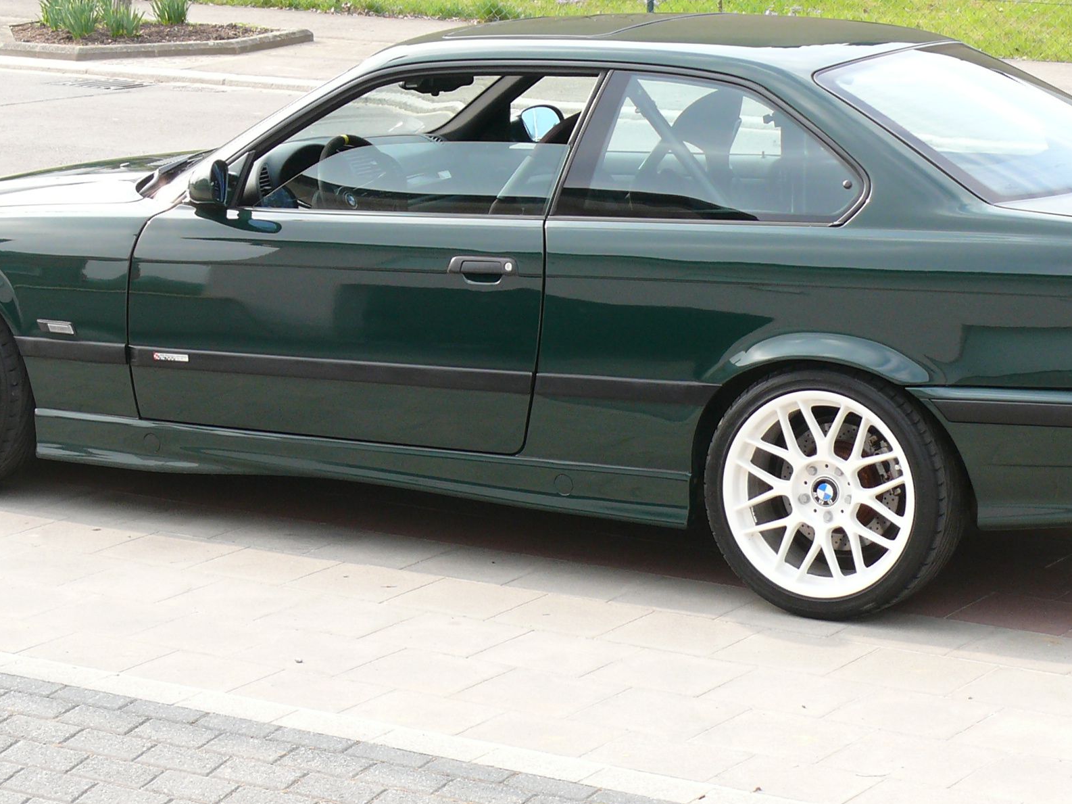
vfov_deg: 13.1
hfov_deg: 17.4
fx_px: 3499
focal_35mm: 113
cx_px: 581
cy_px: 314
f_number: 4
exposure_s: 1/160
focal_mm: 11.8
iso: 100
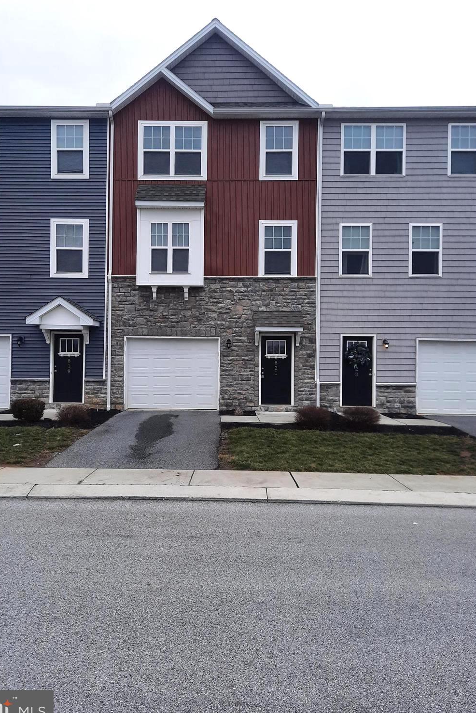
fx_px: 535
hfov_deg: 47.8
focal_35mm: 27
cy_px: 359
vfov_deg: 67.4
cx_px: 211
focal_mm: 4.6
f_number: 2
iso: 32
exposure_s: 1/887
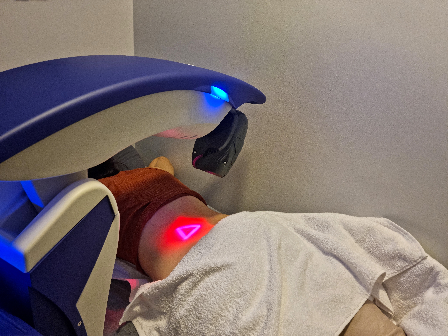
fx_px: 349
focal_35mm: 27
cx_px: 224
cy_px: 168
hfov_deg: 65.3
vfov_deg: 51.4
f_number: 2
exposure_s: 1/43
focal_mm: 5.9
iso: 200
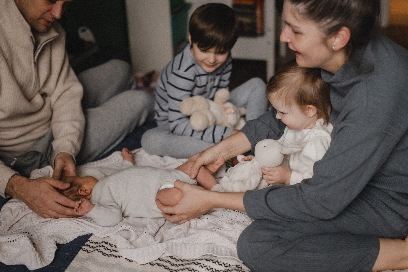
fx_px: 533
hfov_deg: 41.9
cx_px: 203
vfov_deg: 28.7
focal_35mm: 47
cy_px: 131
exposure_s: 1/320
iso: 2500
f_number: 1.4
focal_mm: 35
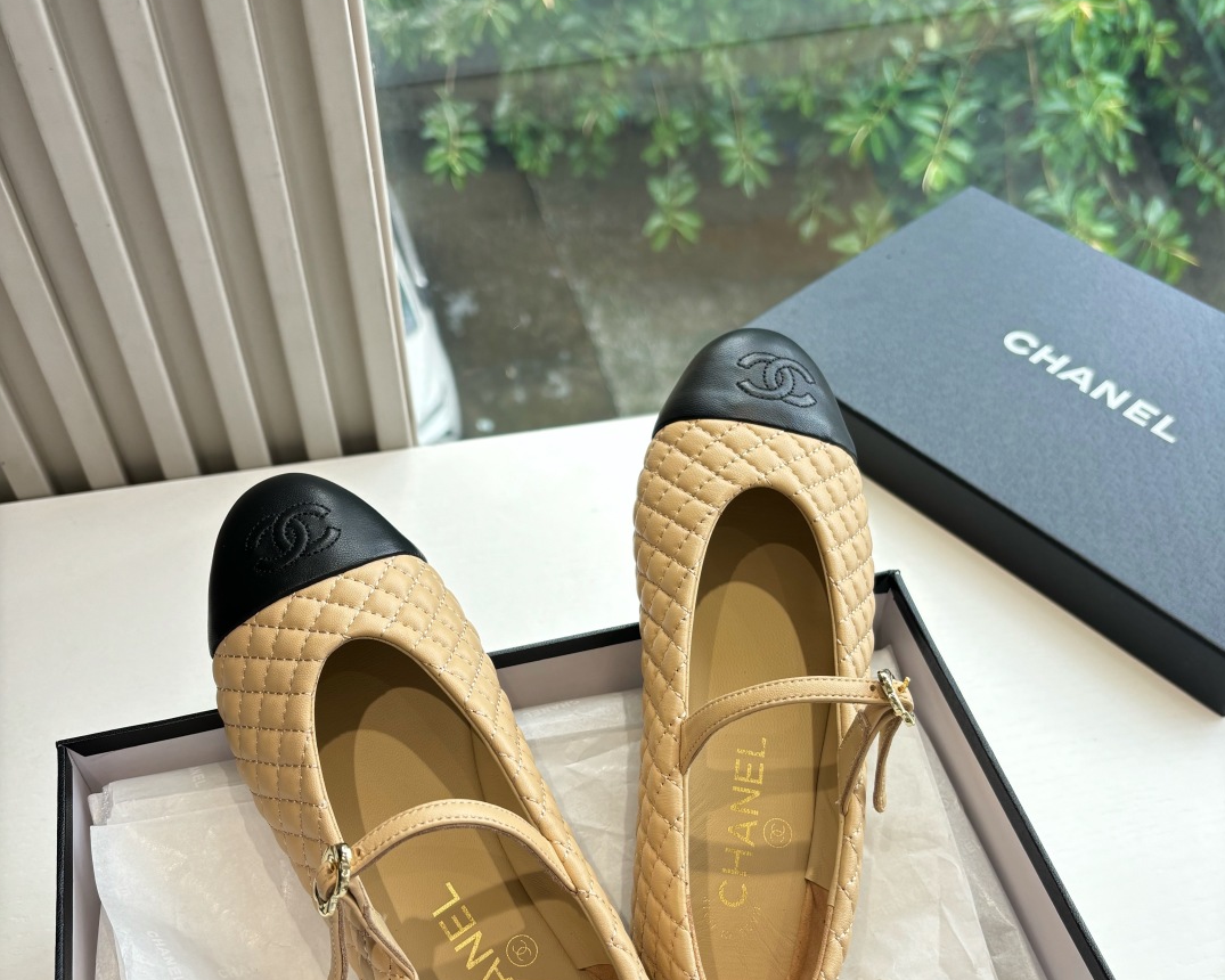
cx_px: 614
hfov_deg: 52.8
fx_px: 1233
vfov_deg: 43.1
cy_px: 603
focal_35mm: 34
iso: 50
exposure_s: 1/308
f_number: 1.6
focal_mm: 5.96
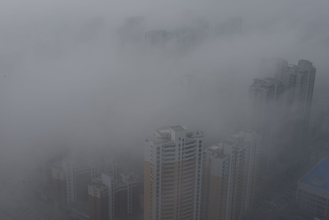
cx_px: 164
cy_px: 110
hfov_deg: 41.1
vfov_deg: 28.1
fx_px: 439
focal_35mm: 48
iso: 100
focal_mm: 48
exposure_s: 1/500
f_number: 11
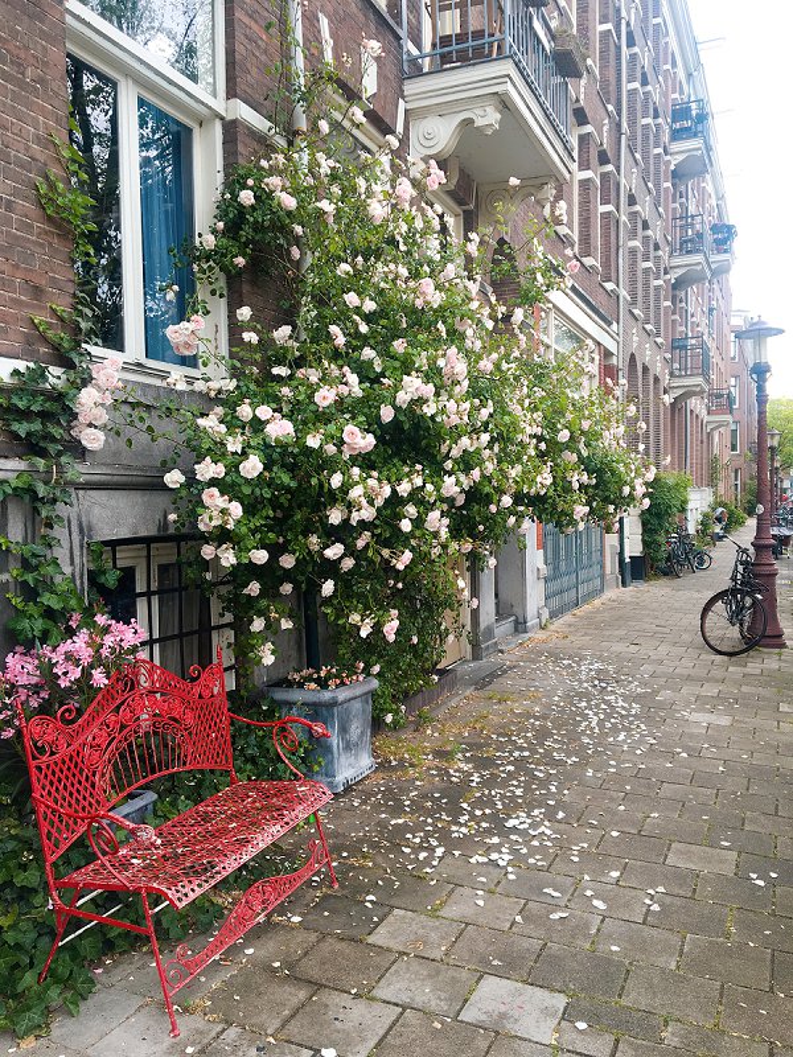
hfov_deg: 48.2
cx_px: 396
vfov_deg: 61.7
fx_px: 886
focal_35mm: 29
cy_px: 528
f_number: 2.2
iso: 25
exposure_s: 1/129
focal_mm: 4.15
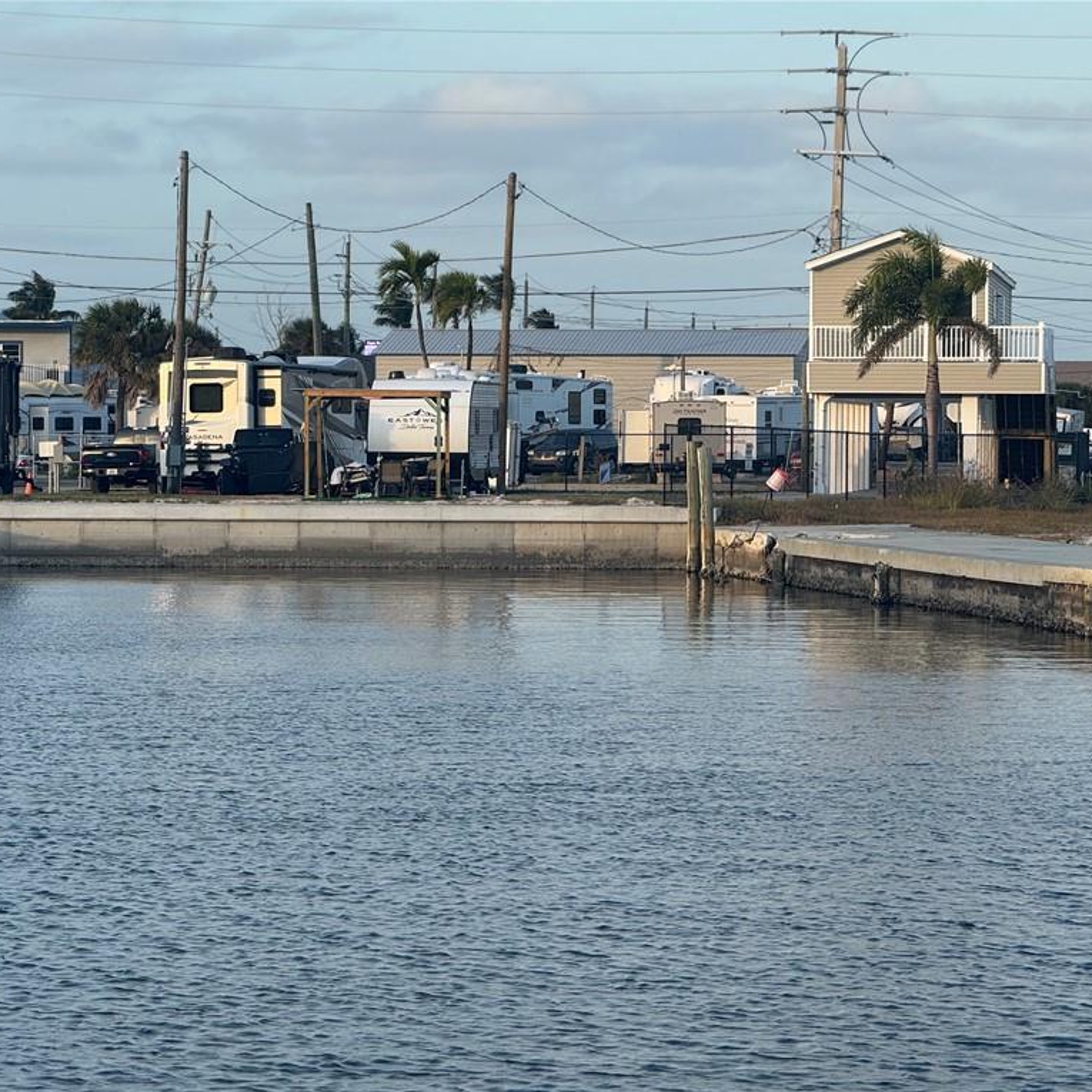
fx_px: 5068
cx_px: 393
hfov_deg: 12.3
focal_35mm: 142
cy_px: 547
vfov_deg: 12.3
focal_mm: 15.66
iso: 50
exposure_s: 1/541
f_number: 2.8
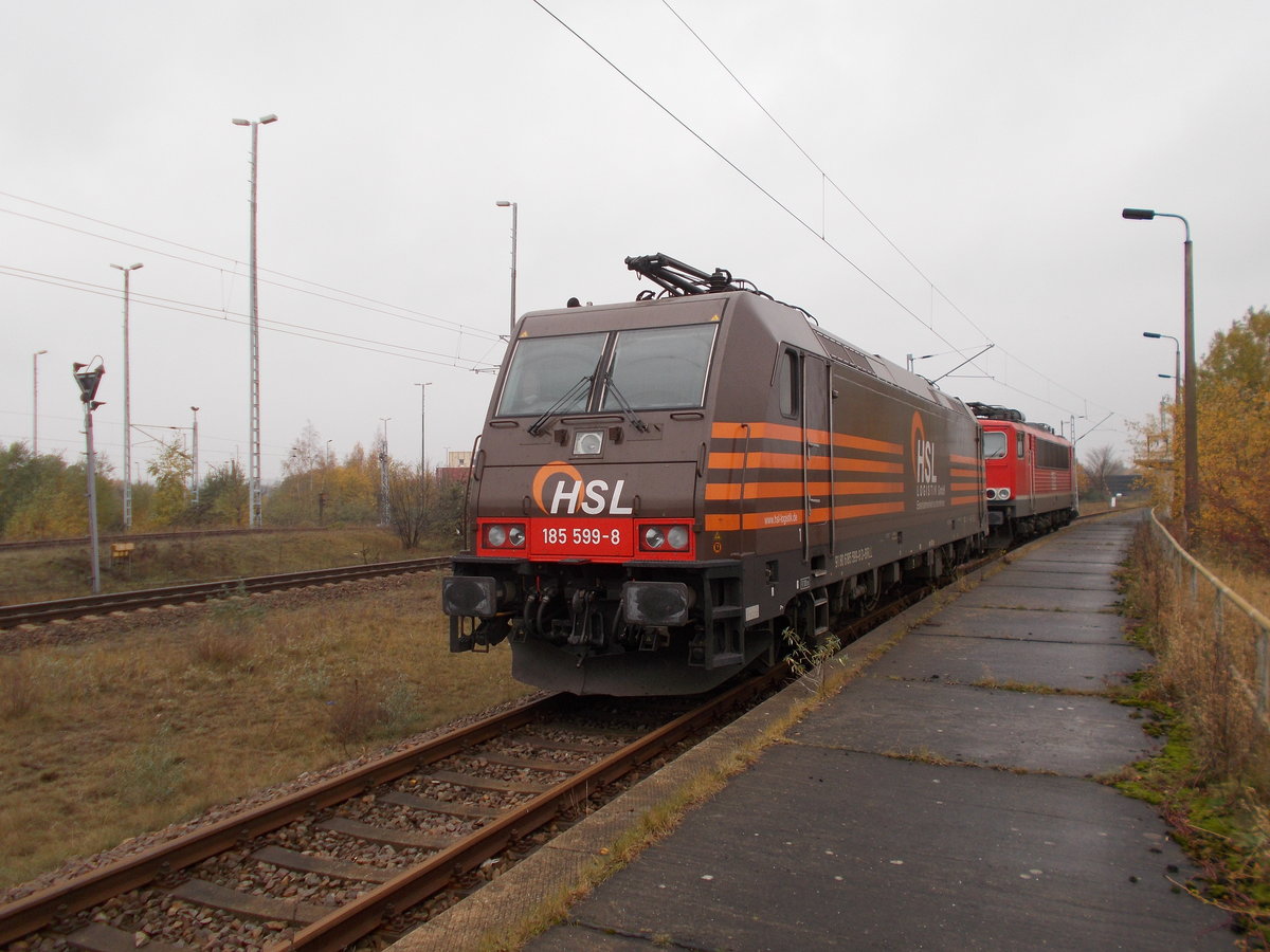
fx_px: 1101
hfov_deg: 60.0
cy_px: 476
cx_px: 635
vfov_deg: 46.8
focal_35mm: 30
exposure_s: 1/160
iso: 80
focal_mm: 5.3
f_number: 3.4
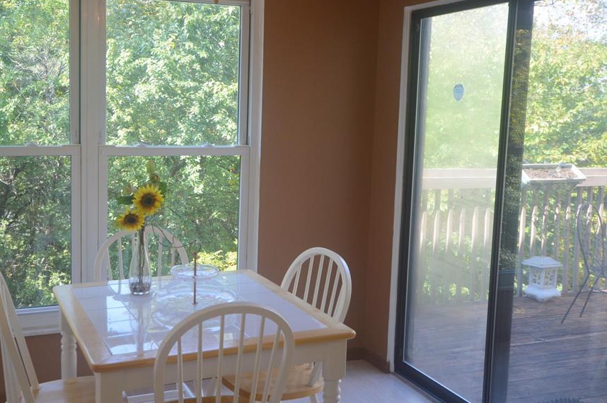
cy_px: 171
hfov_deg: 50.4
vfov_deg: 34.9
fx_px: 640
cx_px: 237
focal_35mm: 38
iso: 400
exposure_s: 1/100
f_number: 5.6
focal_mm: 20
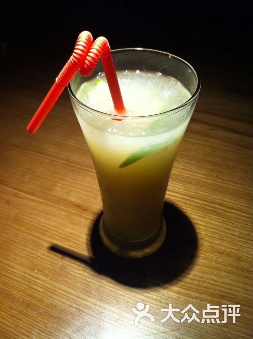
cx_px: 126
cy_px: 170
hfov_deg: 40.6
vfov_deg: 52.7
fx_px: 342
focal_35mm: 35
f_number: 2.8
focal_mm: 3.85
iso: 100
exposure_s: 1/40
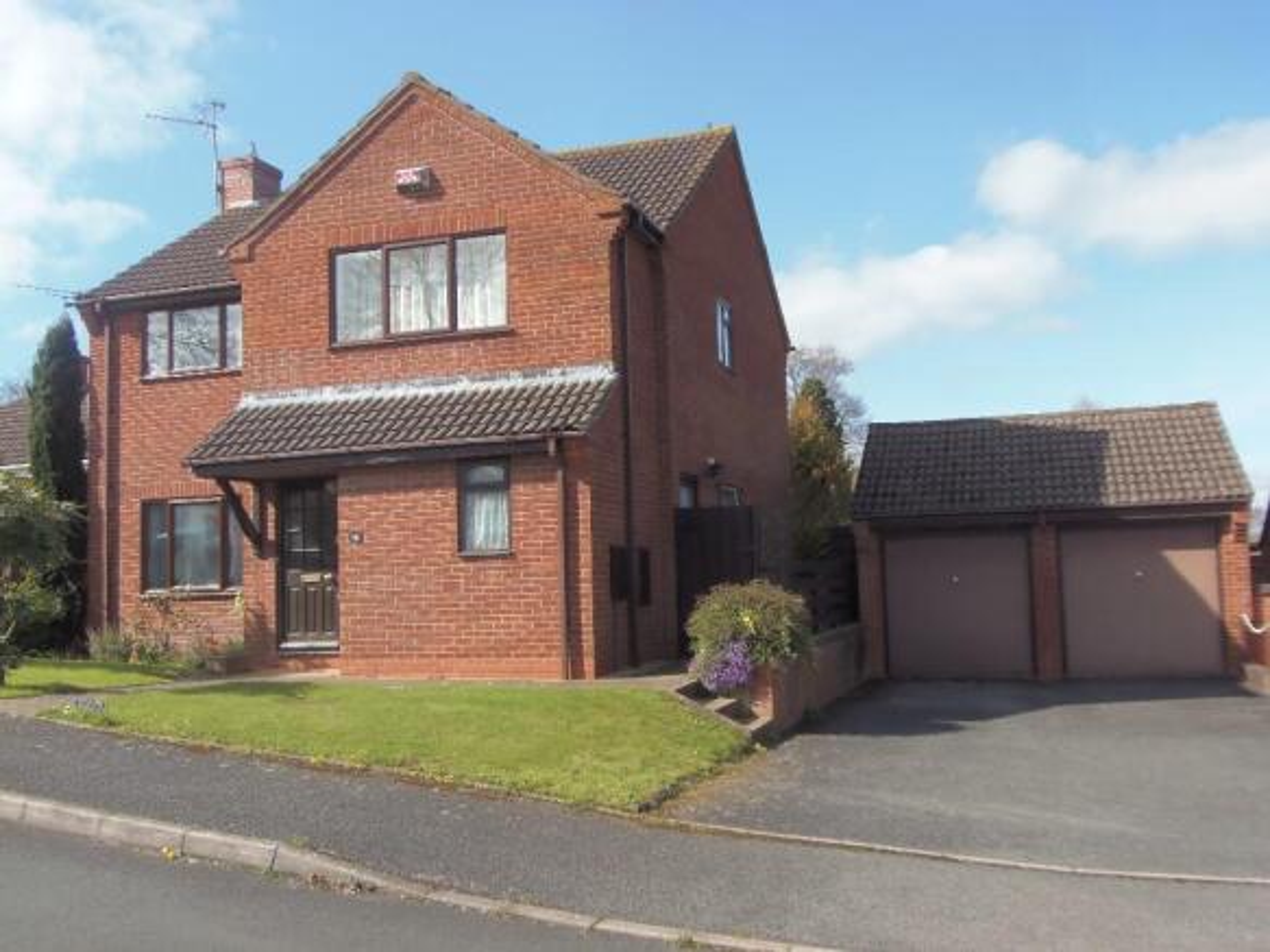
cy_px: 476
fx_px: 1100
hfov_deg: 60.0
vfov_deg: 46.8
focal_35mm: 30
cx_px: 635
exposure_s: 1/500
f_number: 3.2
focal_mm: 5.5
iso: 64
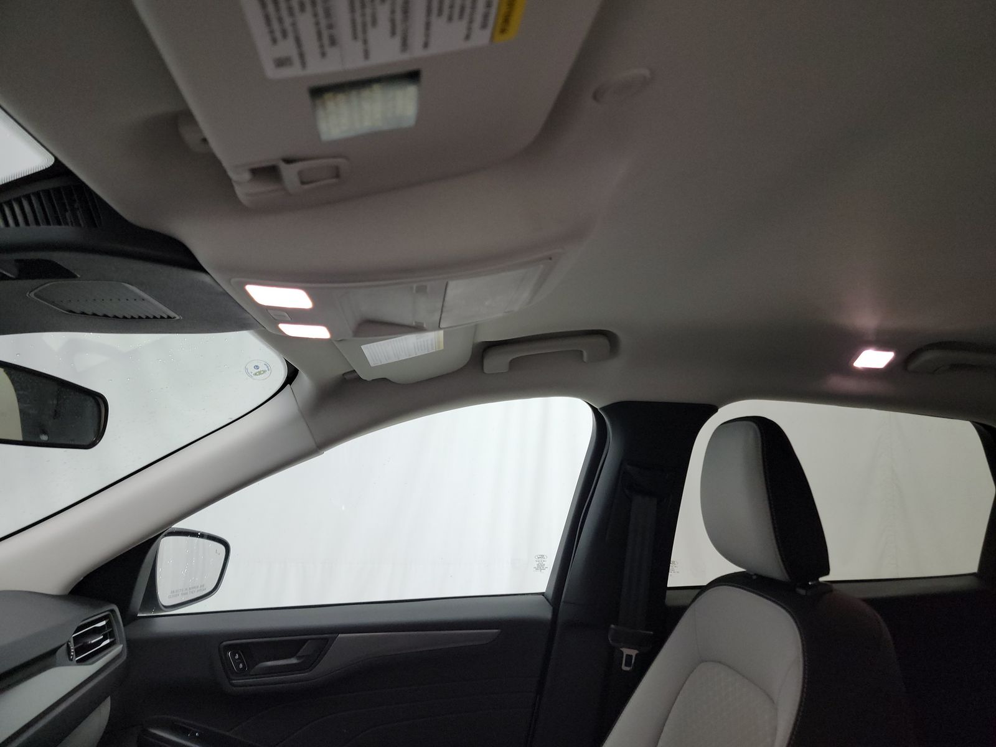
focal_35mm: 24
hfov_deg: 71.6
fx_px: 691
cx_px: 498
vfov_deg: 56.8
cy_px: 374
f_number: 1.8
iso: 556
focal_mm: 6.7
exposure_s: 1/59
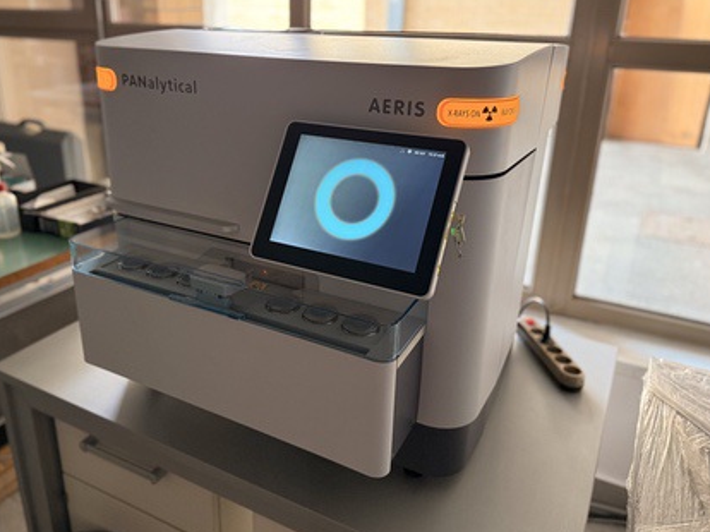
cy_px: 231
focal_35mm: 29
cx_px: 314
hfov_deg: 61.5
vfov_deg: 48.1
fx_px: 594
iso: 320
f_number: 1.78
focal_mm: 6.76
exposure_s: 1/60
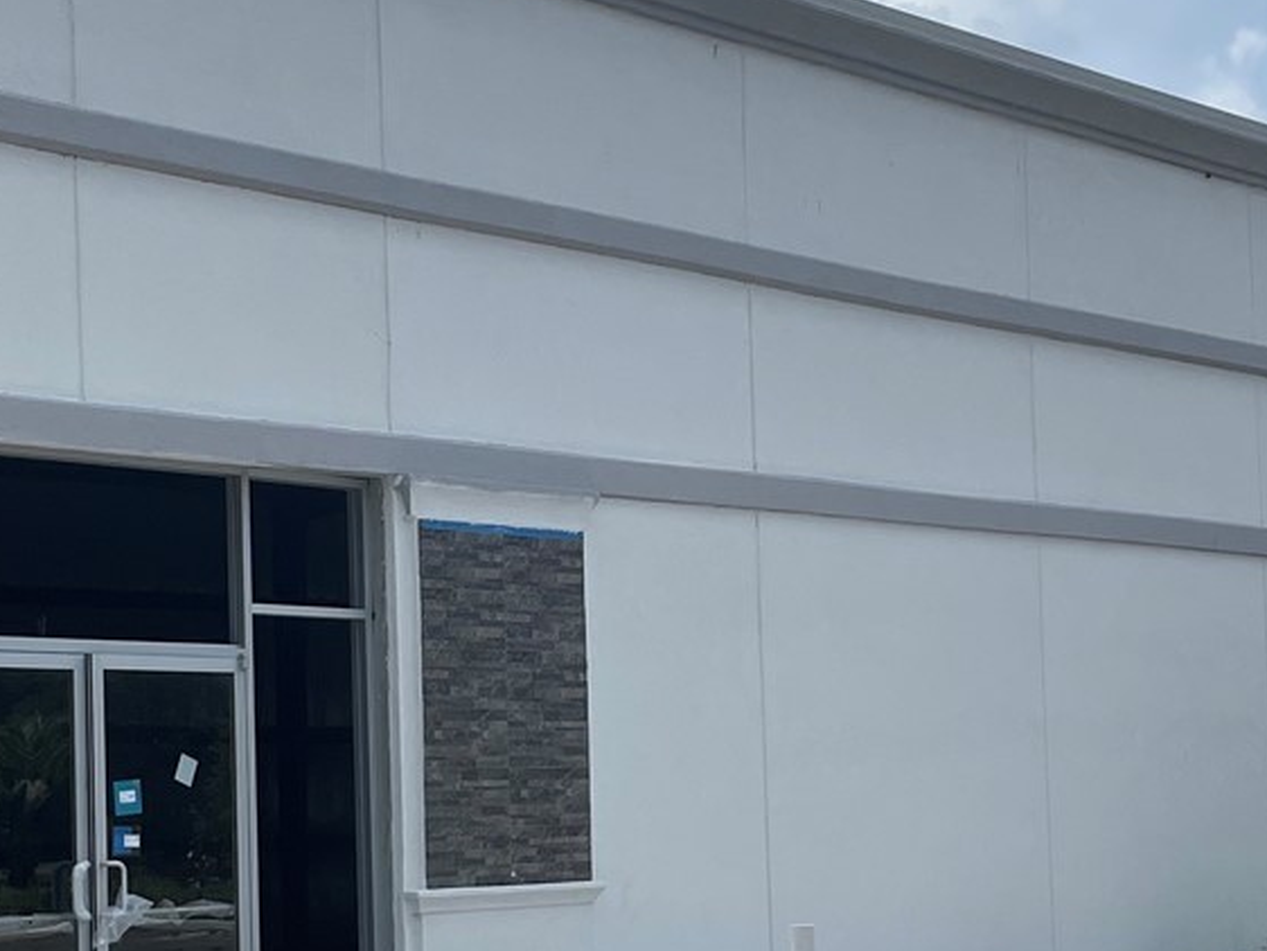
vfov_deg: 19.8
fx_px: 2710
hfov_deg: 26.3
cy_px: 672
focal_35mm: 74
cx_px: 525
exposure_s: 1/4831
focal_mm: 4.2
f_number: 1.6
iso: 32
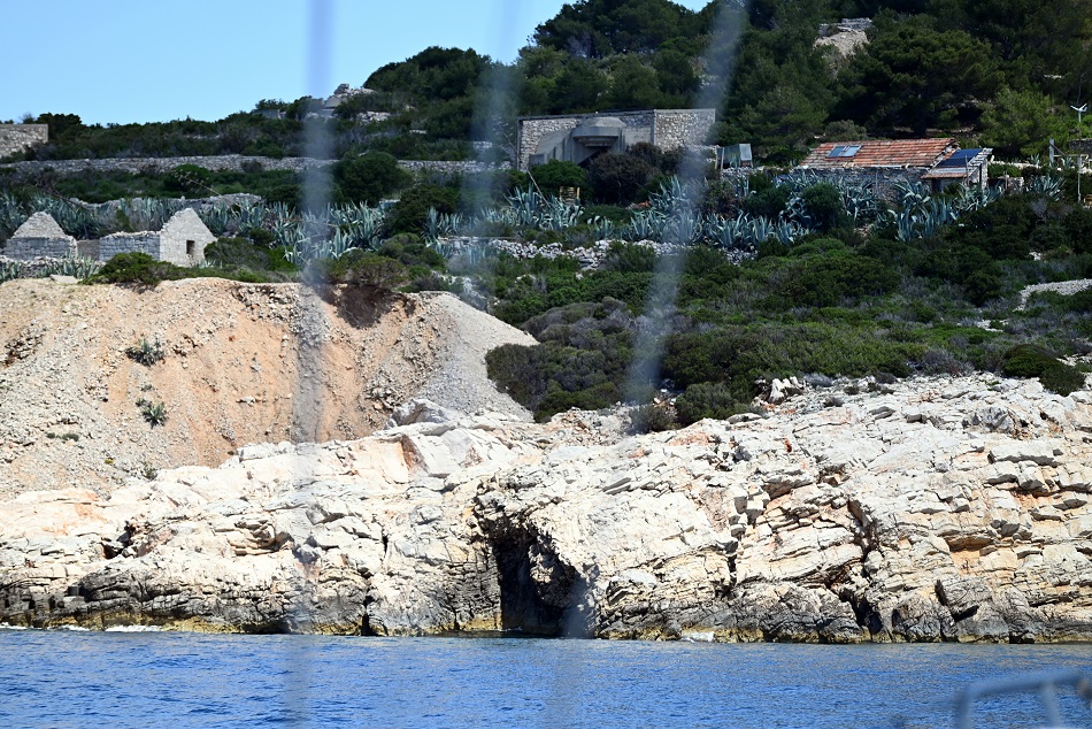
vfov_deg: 7.6
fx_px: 5461
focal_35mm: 180
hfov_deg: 11.4
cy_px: 364
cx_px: 546
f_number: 5
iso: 250
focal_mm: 180
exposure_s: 1/1000
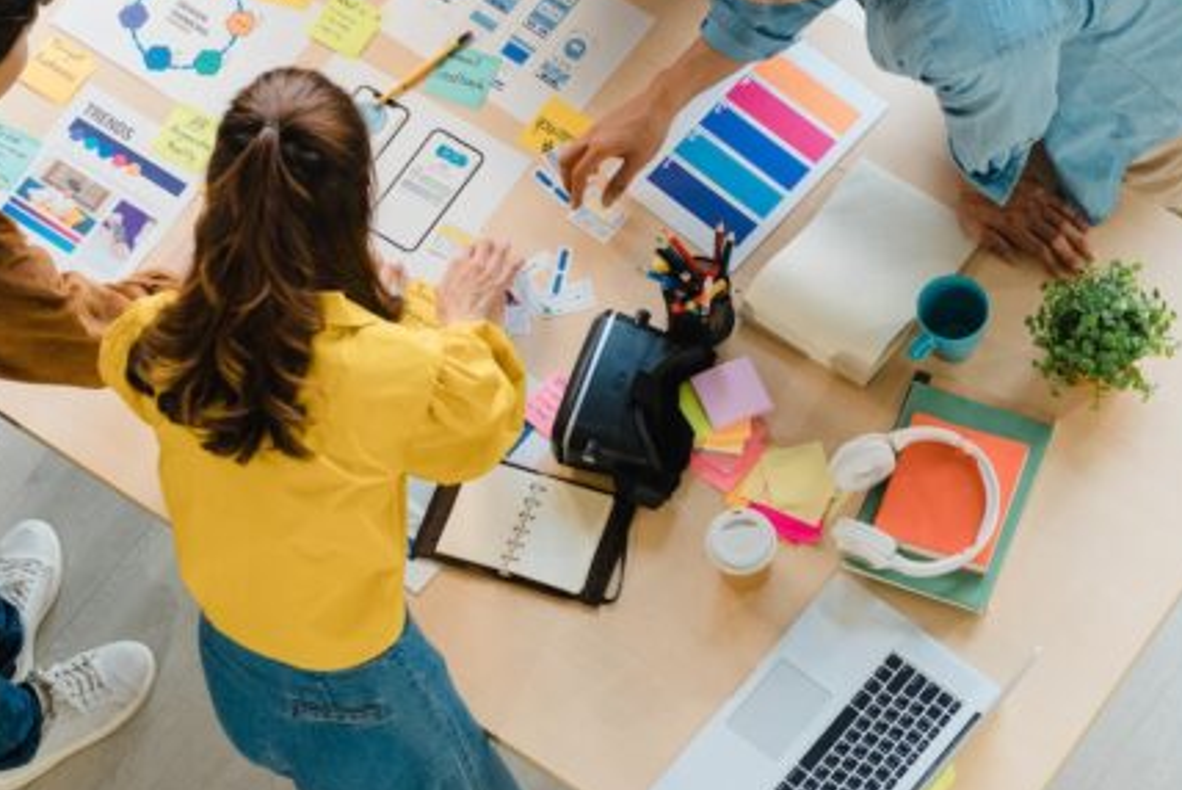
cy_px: 286
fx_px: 4173
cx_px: 823
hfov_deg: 16.1
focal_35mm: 127
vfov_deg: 10.8
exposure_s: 1/200
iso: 640
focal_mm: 85
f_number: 4
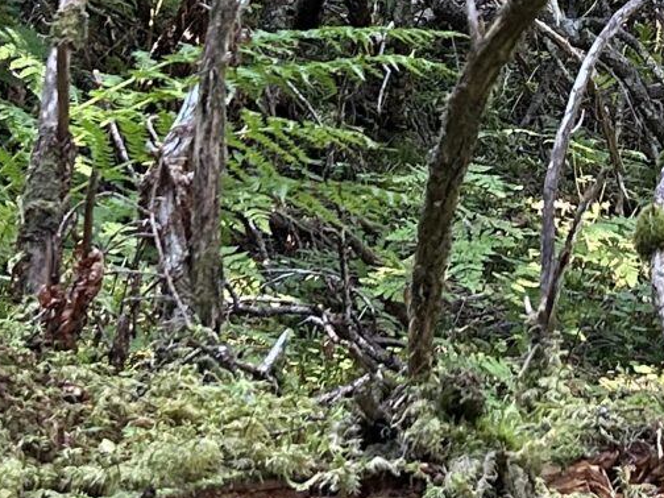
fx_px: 2532
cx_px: 552
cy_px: -96
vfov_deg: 11.0
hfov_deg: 14.8
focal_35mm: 132
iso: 125
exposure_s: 1/109
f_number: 1.5
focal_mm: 5.7
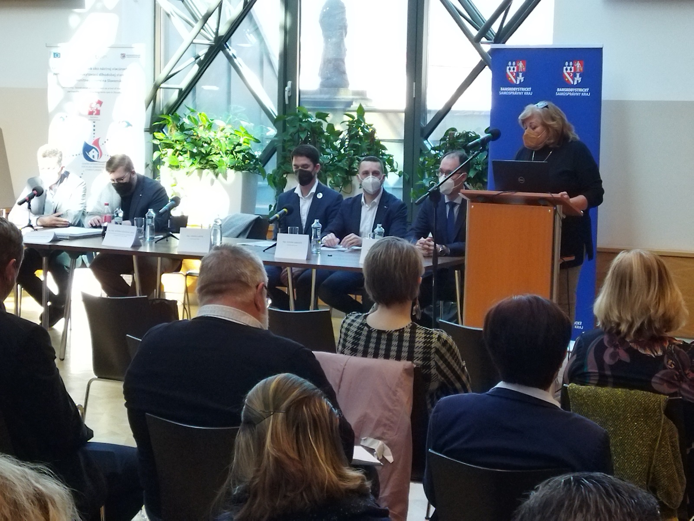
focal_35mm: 27
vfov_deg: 51.4
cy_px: 260
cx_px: 347
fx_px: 541
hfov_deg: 65.3
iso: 102
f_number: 1.79
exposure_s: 1/100
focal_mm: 4.71
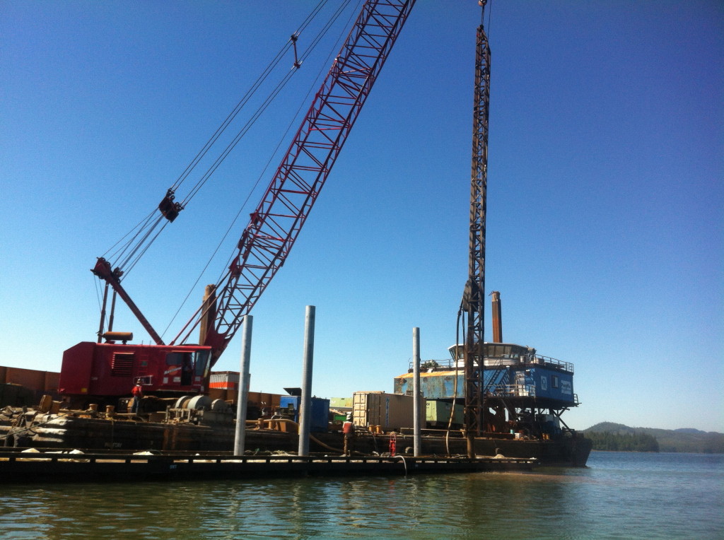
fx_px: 731
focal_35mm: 35
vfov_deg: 40.6
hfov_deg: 52.7
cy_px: 270
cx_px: 362
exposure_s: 1/1371
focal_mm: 3.85
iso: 80
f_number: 2.8
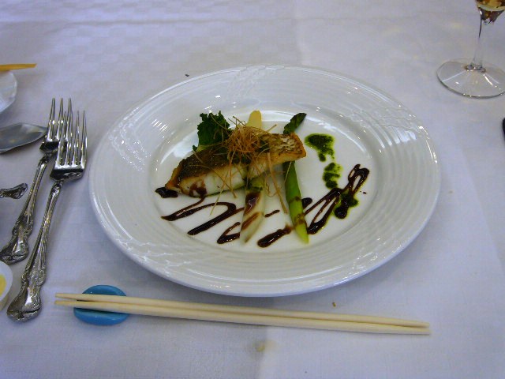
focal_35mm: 40
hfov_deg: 46.8
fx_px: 584
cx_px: 252
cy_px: 190
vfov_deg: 36.0
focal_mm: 4.7
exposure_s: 1/50
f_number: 2.8
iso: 80
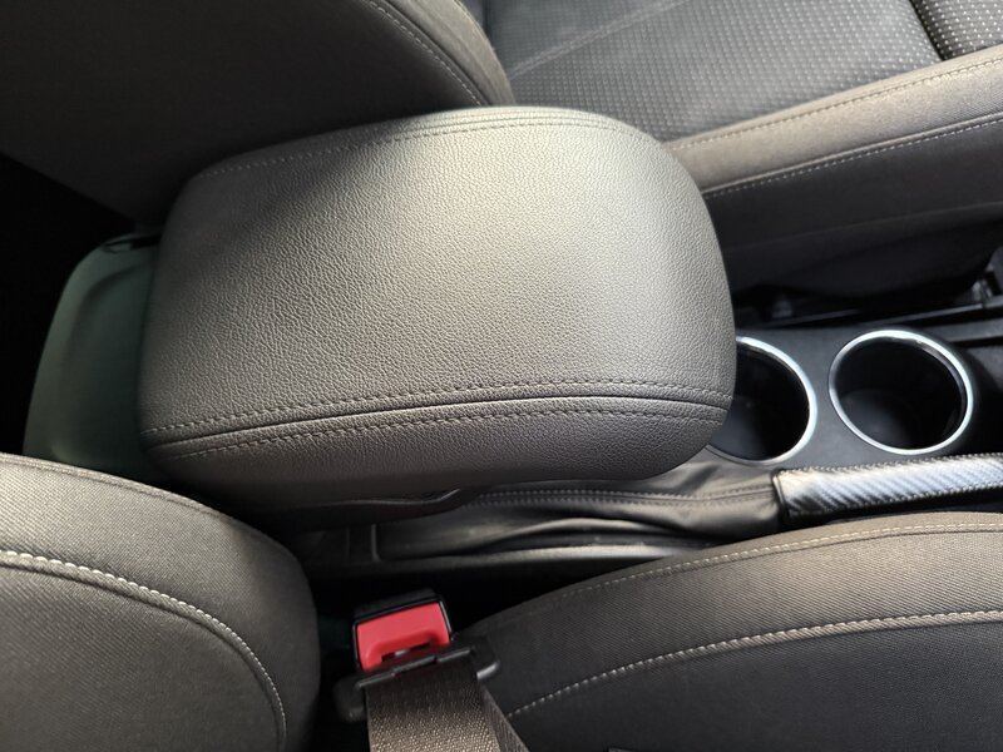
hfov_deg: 71.6
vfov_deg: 56.8
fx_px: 695
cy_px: 376
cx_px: 502
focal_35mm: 24
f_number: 1.78
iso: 800
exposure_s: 1/43
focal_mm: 6.76
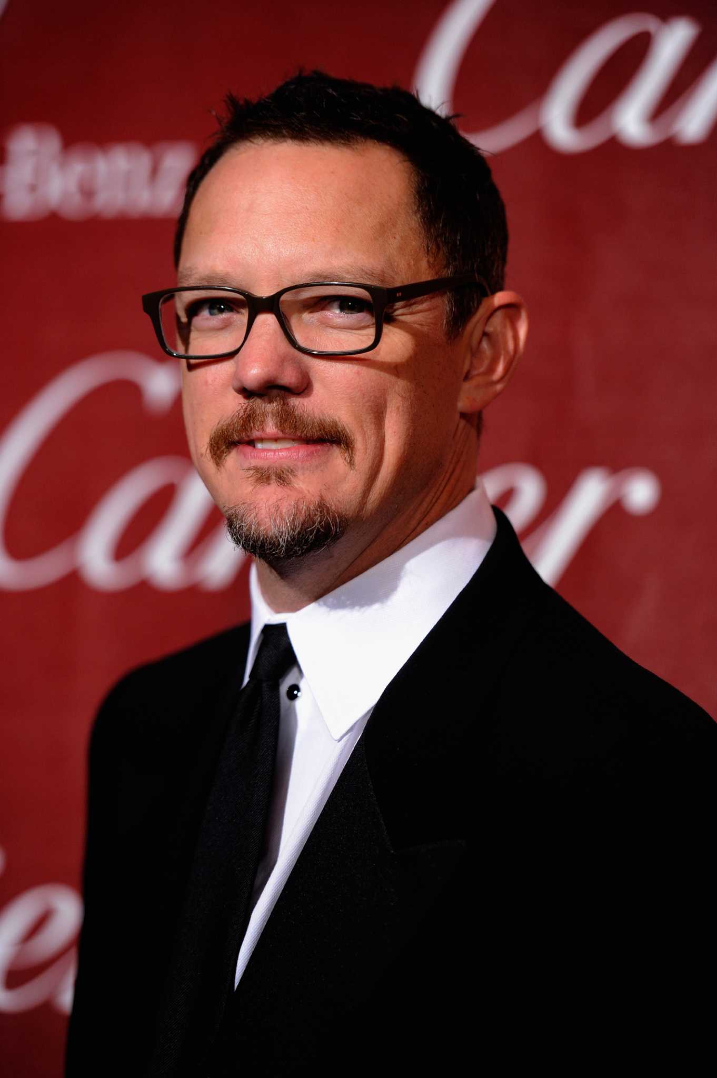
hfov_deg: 8.1
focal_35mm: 170
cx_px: 358
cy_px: 539
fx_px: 5087
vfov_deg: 12.1
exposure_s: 1/400
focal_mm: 170
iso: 1600
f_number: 3.2
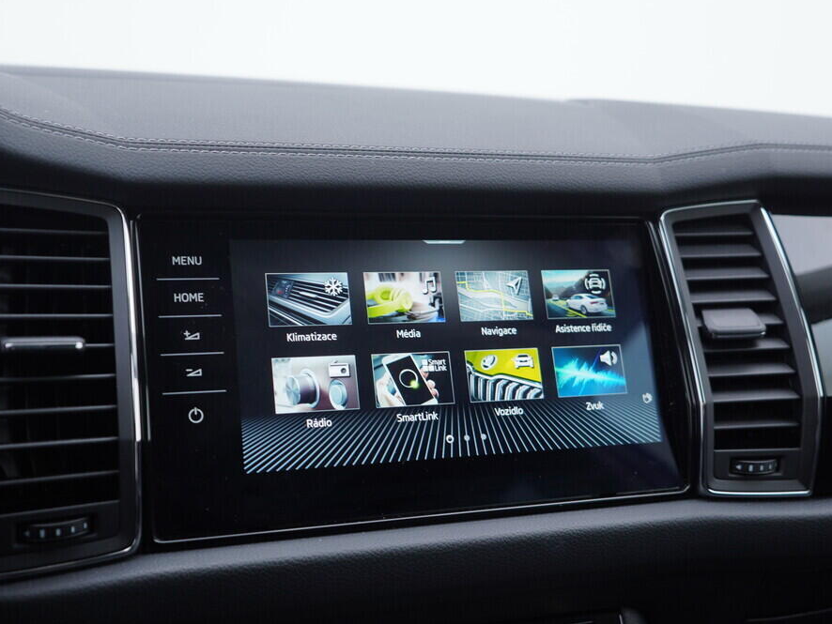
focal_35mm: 40
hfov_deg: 46.8
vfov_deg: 36.0
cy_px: 316
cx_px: 398
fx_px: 962
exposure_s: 1/50
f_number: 3.2
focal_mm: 24
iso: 125
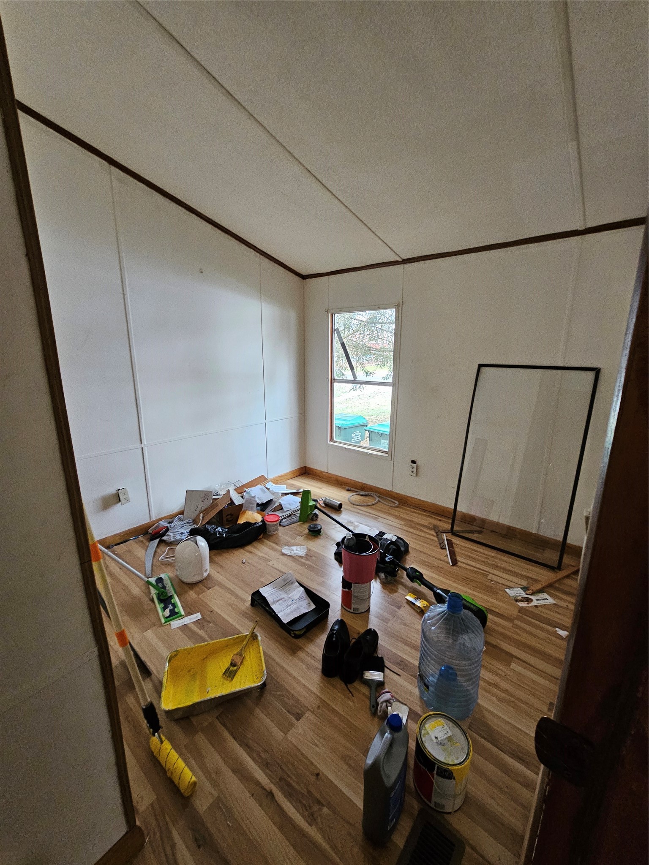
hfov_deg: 89.9
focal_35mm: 13
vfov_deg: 106.2
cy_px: 432
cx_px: 324
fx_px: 325
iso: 320
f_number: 2.2
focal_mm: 2.2
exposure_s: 1/30
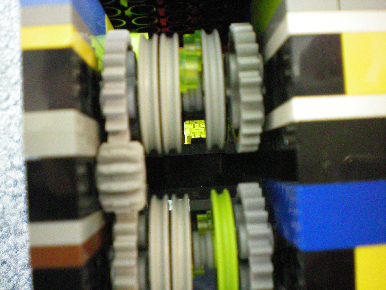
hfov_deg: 49.0
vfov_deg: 37.7
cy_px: 145
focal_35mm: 38
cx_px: 193
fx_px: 424
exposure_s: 1/2
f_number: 3.1
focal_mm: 6.3
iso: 400
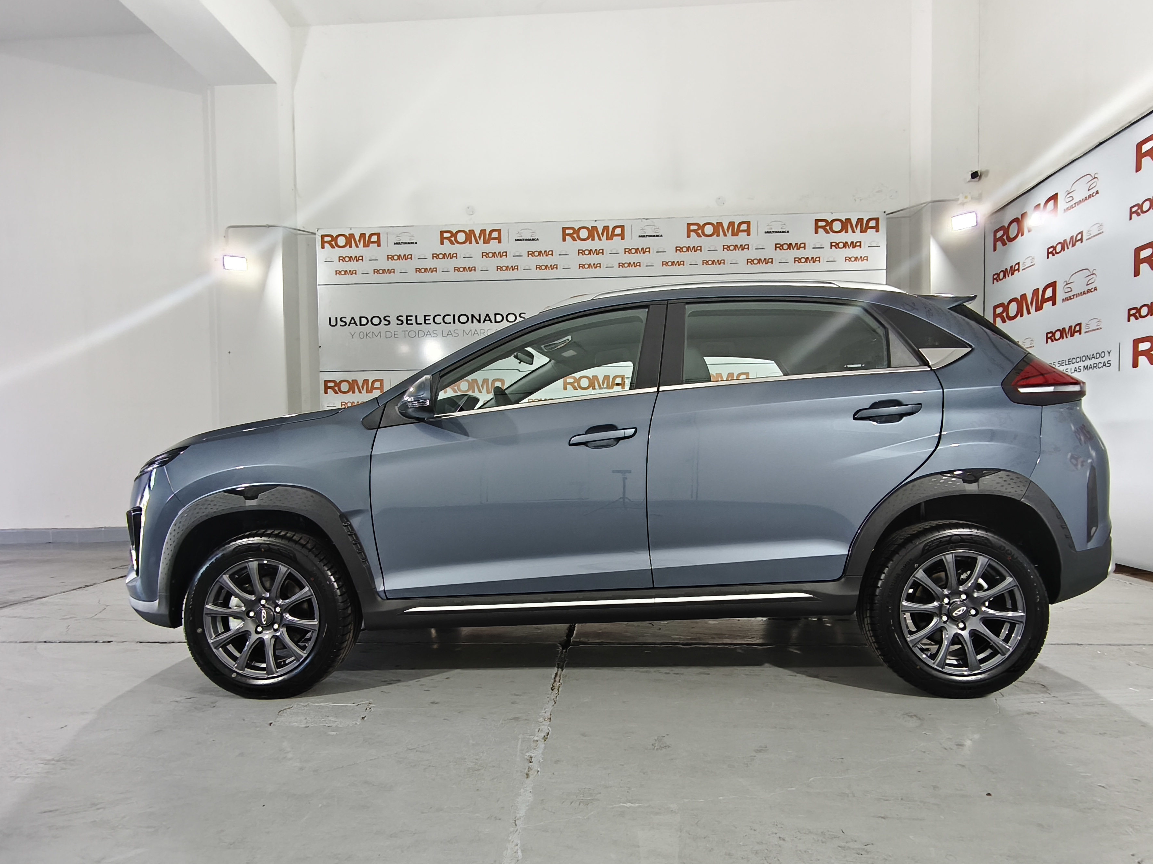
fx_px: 600
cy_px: 469
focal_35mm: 18
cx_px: 595
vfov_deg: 71.5
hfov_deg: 87.7
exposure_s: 1/33.3
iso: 320
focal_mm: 1.91
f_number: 2.2
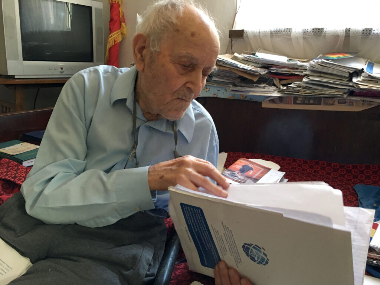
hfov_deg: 61.7
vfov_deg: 48.2
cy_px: 142
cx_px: 190
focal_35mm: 29
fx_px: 318
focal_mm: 4.15
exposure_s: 1/20
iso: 200
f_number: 2.2
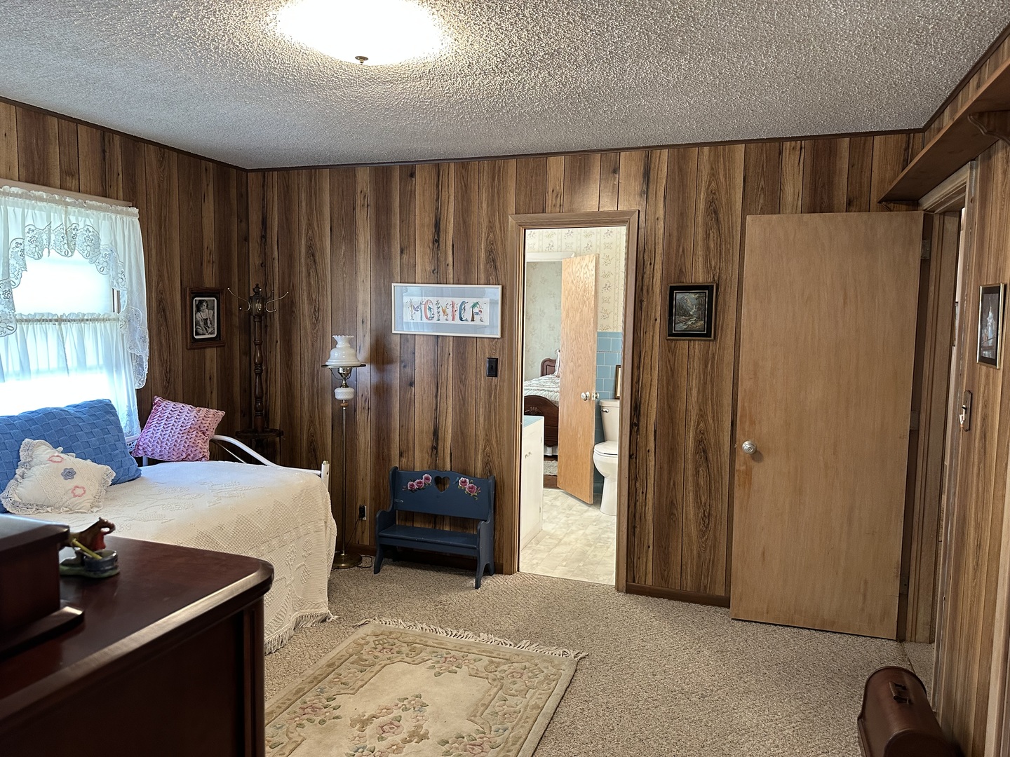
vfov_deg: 56.8
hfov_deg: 71.6
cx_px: 505
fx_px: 700
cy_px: 378
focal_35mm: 24
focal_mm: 6.86
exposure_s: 1/60
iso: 250
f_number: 1.78
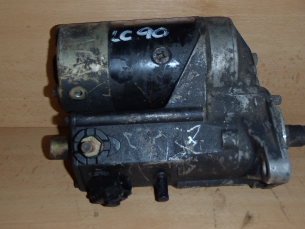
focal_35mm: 41
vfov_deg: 35.1
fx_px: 361
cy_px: 112
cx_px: 147
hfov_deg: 45.8
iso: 100
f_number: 4.6
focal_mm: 6.83
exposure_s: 1/40
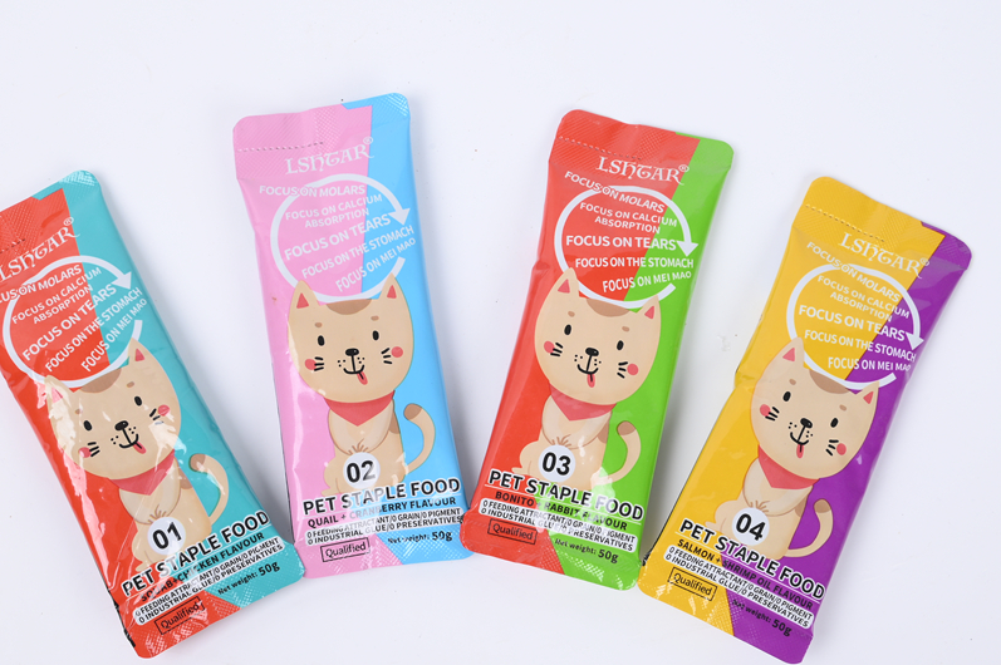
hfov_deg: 29.3
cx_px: 470
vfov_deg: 19.7
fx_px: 1917
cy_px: 356
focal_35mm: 69
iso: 125
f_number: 11
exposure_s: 1/125
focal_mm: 55
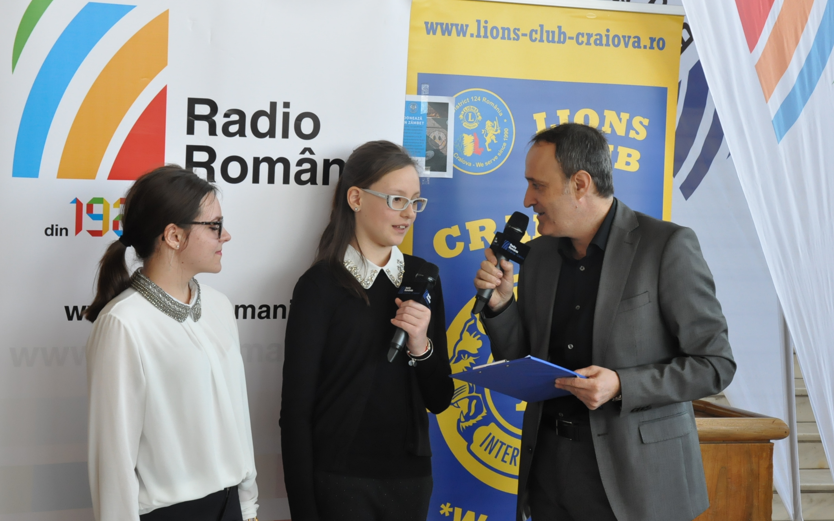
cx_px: 418
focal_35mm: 74
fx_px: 1682
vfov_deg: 17.6
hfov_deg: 27.9
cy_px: 272
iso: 1600
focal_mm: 48
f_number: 10
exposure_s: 1/100
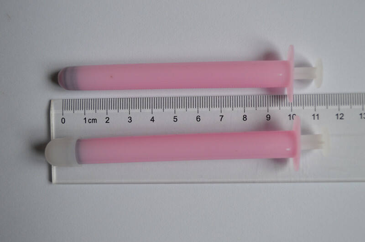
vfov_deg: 34.1
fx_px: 395
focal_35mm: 39
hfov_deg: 49.6
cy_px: 121
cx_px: 182
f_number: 4.5
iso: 400
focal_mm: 26
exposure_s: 1/80
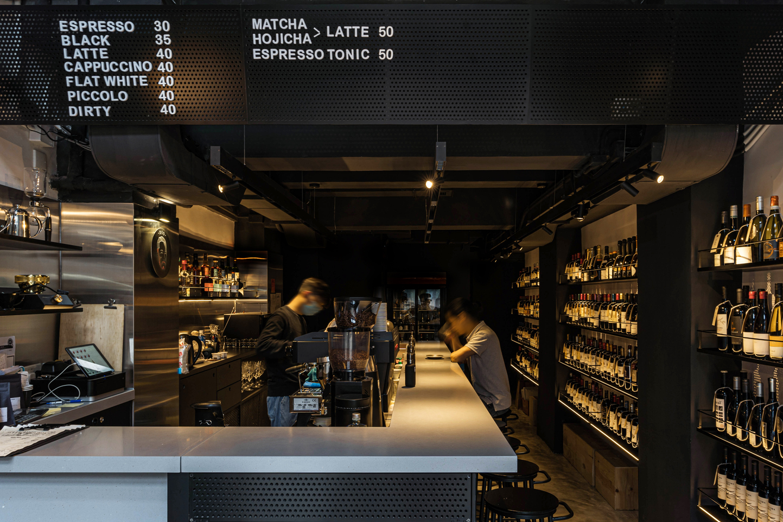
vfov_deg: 51.3
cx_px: 404
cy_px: 245
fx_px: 544
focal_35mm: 25
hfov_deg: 71.5
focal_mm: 22
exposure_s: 1/3
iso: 100
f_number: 10
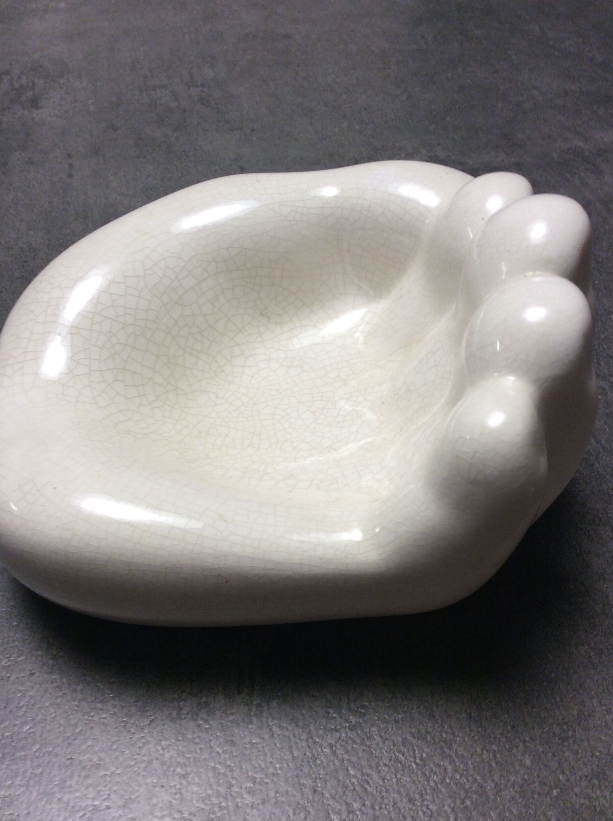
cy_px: 399
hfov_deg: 41.7
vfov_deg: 54.0
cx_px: 303
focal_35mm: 34
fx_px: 805
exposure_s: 1/25
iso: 50
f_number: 2.4
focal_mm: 3.3
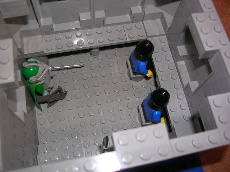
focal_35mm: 38
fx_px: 252
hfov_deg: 49.0
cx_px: 115
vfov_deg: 37.7
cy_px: 86
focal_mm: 5.8
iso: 50
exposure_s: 1/60.1
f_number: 2.8
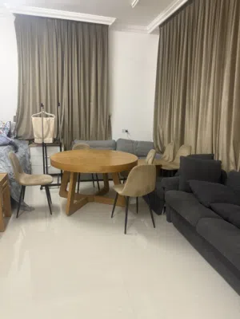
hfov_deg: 56.8
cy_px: 160
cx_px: 120
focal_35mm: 24
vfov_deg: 71.6
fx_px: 222
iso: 500
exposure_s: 1/50
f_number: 1.78
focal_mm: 6.76
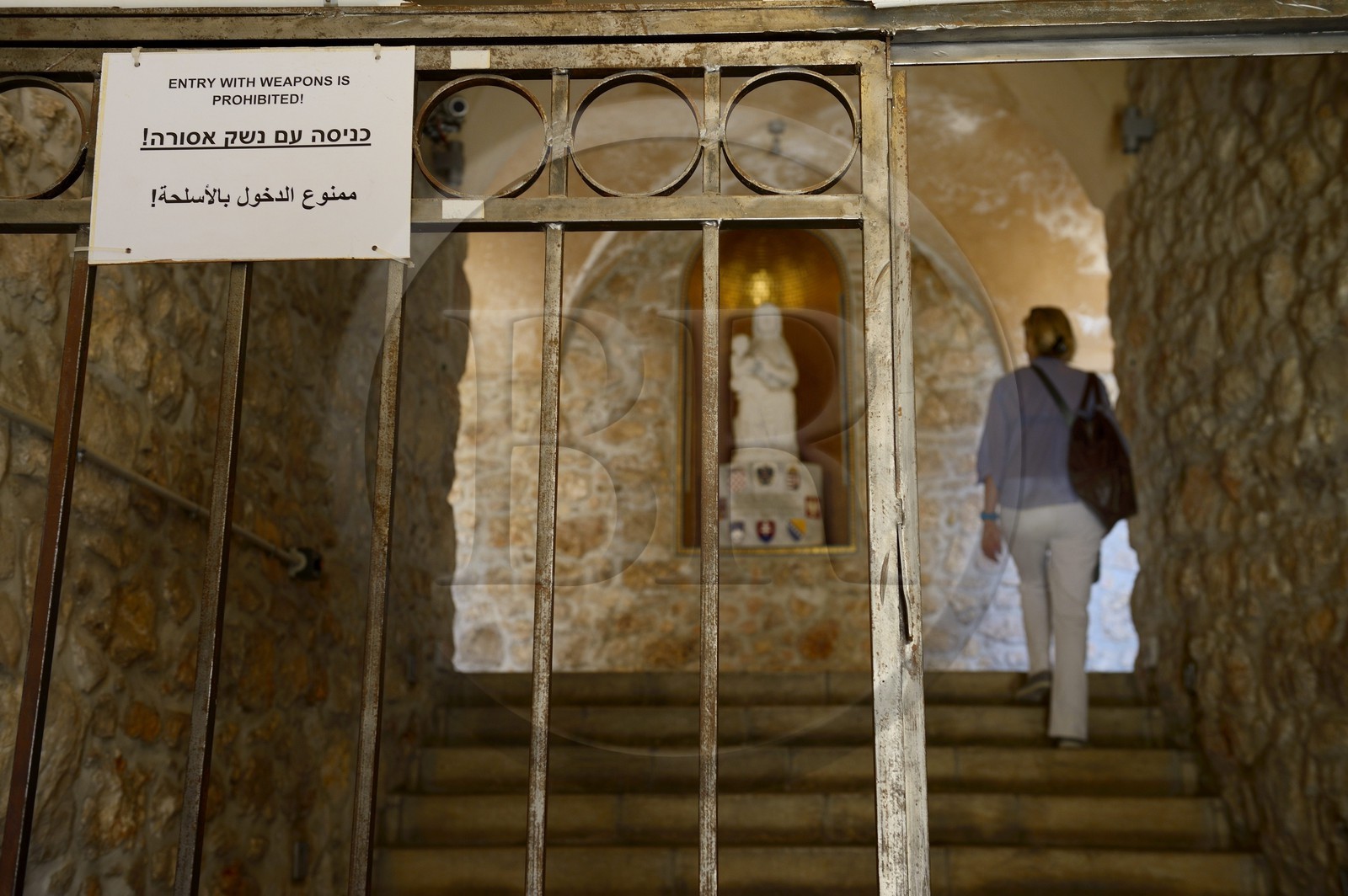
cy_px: 448
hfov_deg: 50.7
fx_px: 1422
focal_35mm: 38
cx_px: 674
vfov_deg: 35.0
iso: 200
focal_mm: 38
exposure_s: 1/30
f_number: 4.5
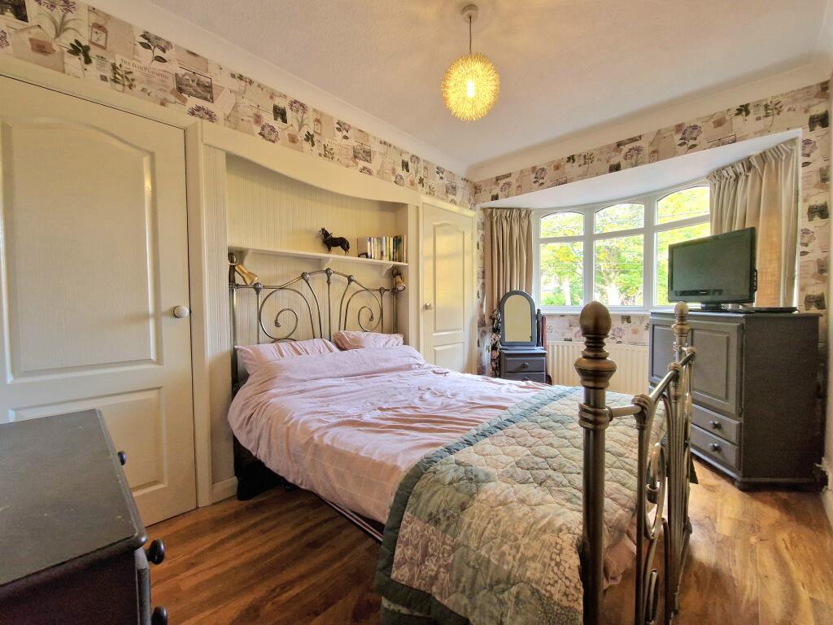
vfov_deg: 89.9
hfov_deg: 106.2
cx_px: 416
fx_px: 313
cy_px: 312
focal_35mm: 13
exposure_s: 1/50
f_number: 2.2
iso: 320
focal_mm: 2.2
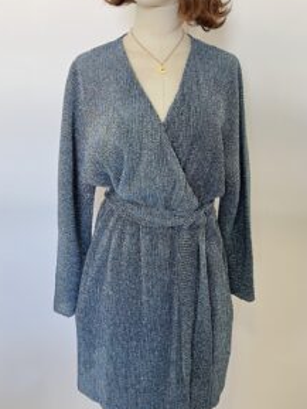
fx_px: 425
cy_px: 160
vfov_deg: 50.9
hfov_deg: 39.7
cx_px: 158
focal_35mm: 36
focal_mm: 5.1
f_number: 1.6
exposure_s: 1/60
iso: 400
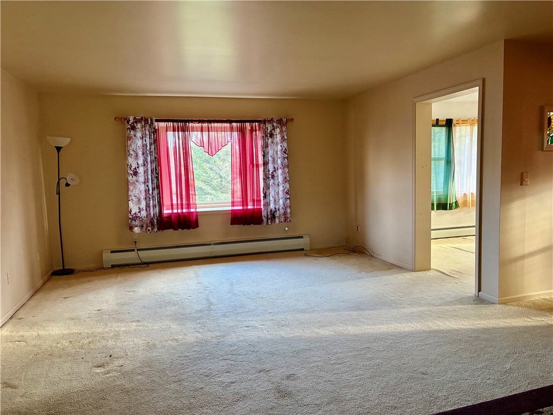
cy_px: 208
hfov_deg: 67.3
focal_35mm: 26
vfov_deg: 53.1
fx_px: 415
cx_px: 276
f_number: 1.6
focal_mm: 5.96
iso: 320
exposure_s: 1/60
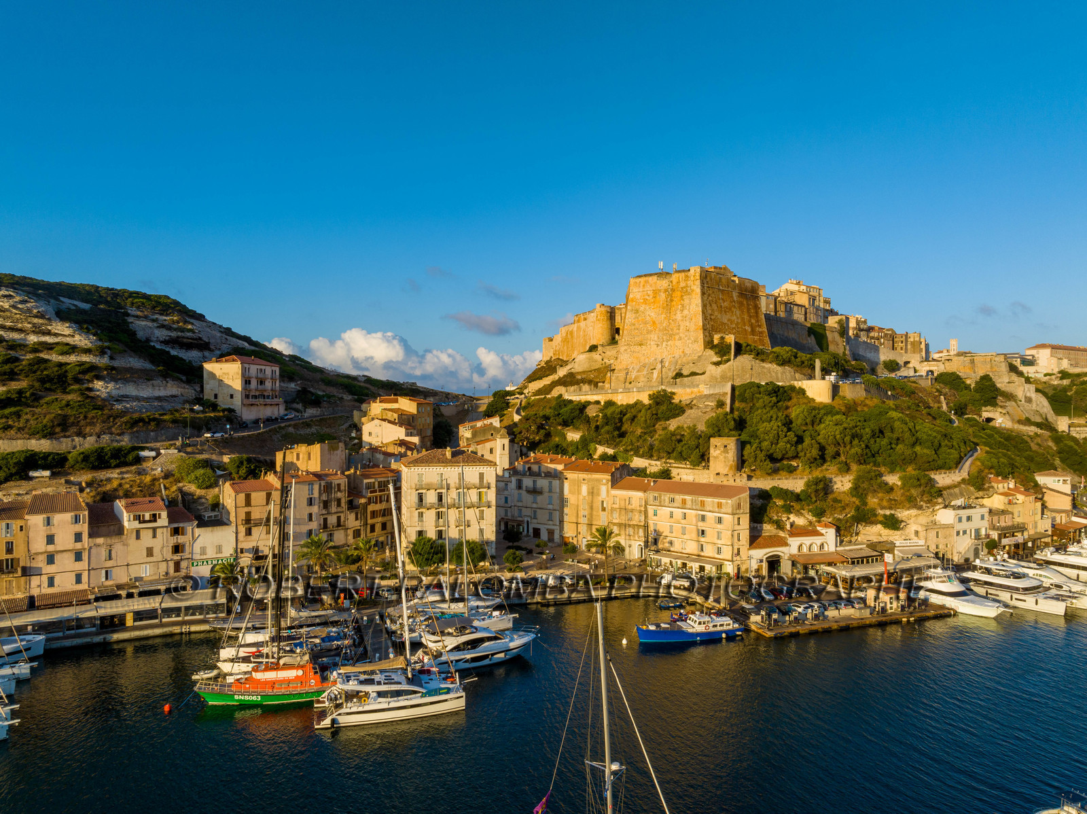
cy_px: 407
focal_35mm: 24
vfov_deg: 56.8
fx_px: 753
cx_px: 544
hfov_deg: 71.6
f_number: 11
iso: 100
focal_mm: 12.3
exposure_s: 1/80
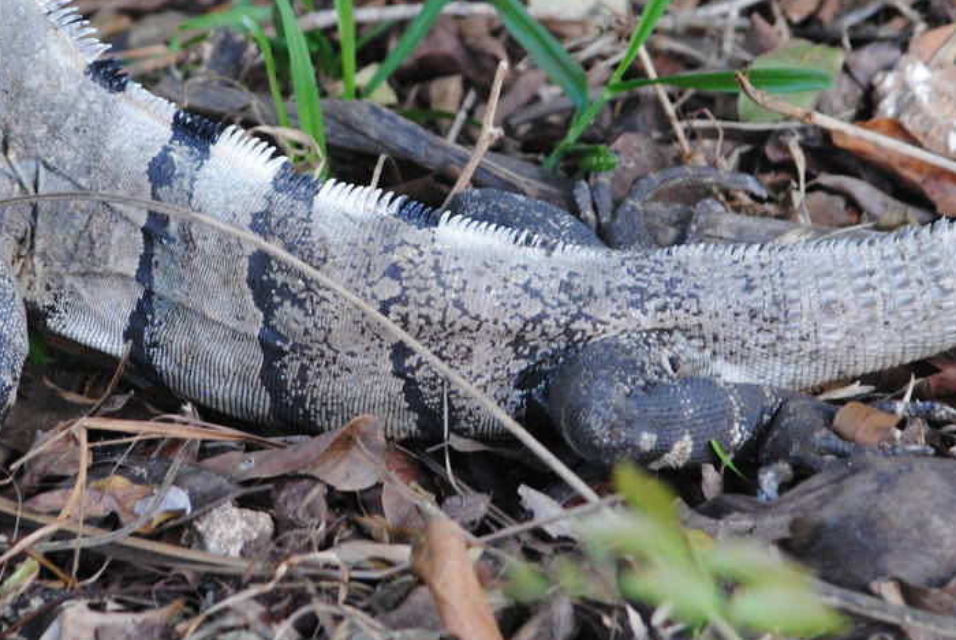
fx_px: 13670
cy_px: 211
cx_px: 363
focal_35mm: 514
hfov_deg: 4.0
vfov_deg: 2.7
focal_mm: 150
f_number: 4.8
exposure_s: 1/125
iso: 400
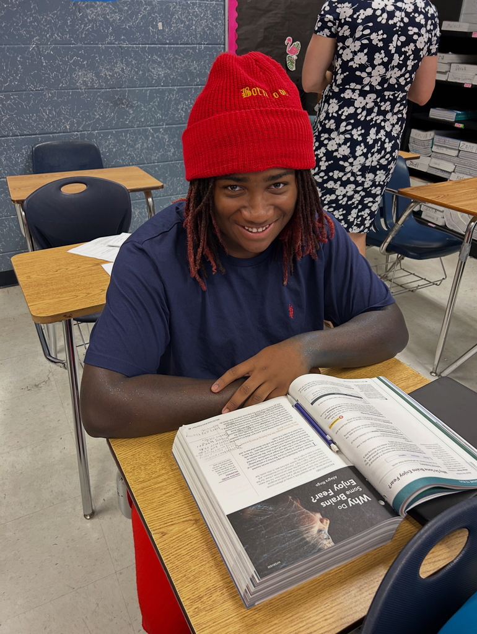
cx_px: 238
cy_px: 317
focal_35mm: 26
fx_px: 477
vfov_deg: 67.3
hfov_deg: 53.1
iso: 200
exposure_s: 1/60
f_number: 1.5
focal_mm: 5.7
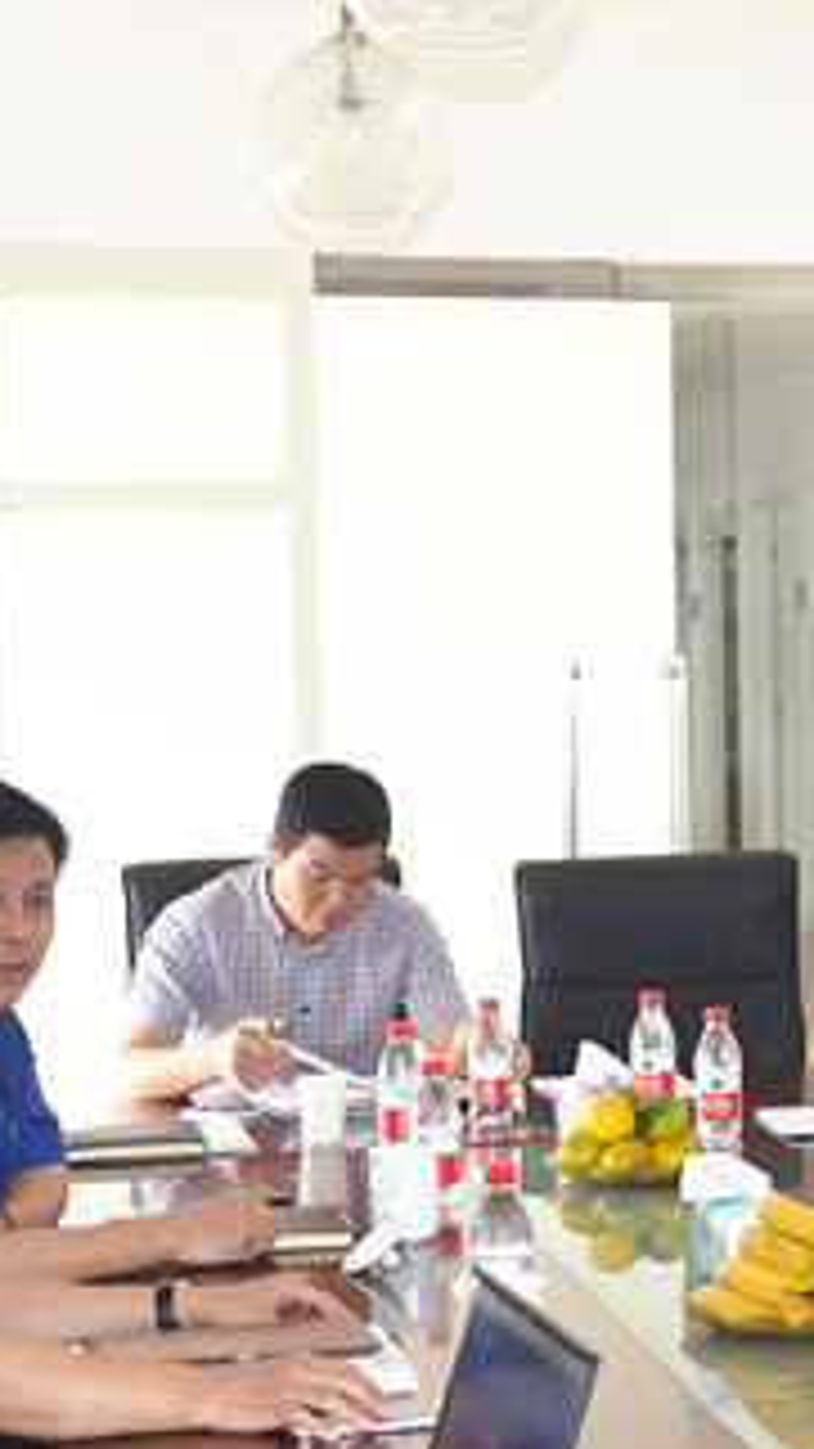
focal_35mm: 78
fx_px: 2995
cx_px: 778
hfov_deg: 15.3
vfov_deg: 27.2
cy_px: 830
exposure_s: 1/80
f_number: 4
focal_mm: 20
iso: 400
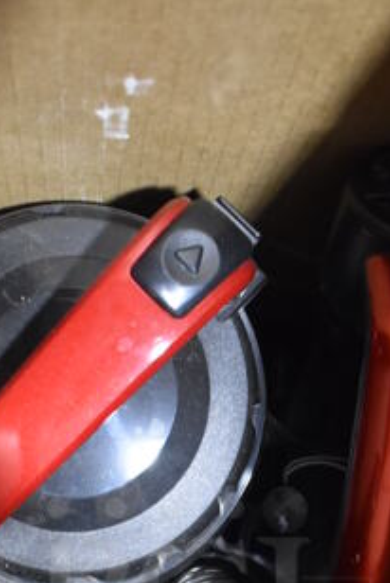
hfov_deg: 17.1
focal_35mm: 80
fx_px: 1297
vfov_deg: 24.2
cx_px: 174
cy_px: 586
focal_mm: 18
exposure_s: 1/30
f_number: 3.5
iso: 1800
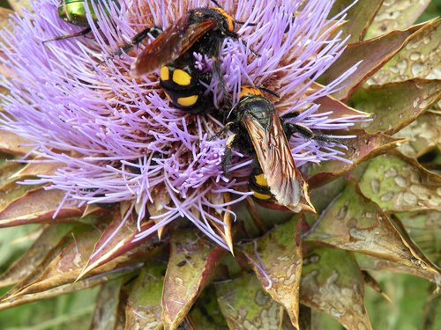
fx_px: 713
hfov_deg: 34.3
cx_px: 220
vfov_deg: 26.1
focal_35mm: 56
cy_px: 165
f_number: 3.5
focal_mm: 9.8
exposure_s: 1/69
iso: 80
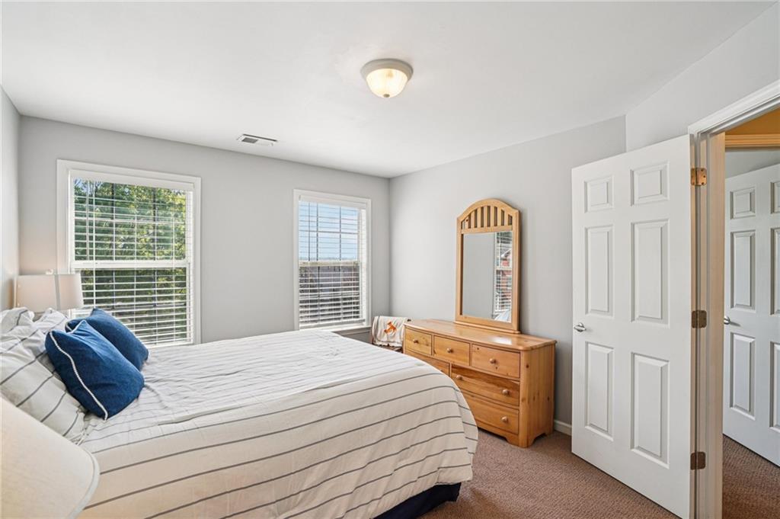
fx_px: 346
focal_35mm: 16
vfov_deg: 73.7
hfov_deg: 96.8
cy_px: 260
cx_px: 390
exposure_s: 1/30
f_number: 8
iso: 400
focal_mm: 16
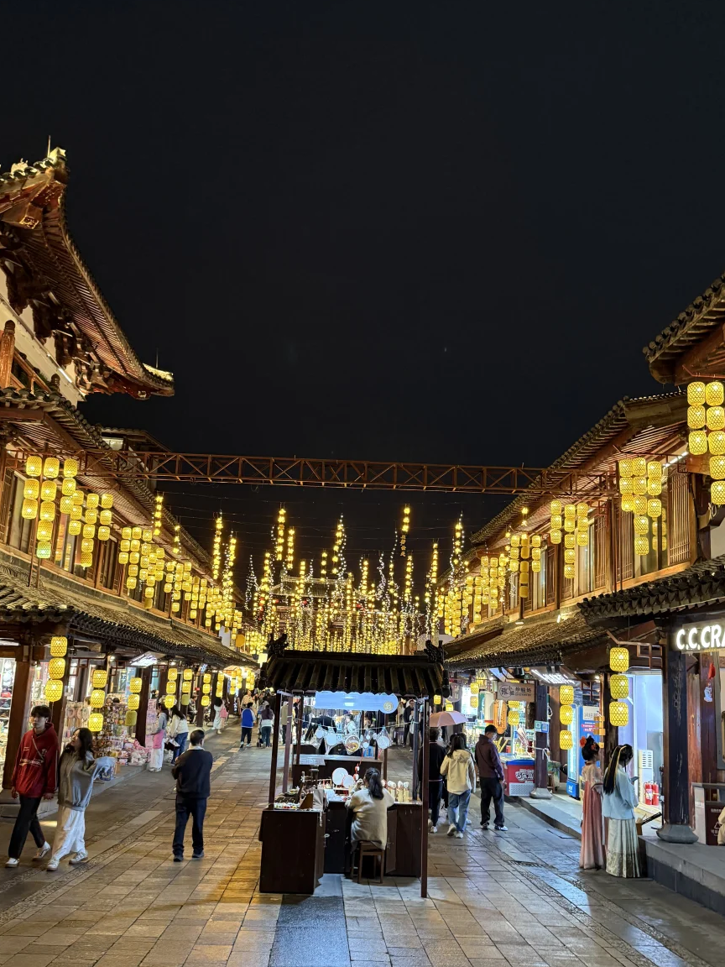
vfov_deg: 59.9
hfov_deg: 46.8
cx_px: 373
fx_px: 838
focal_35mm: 30
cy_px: 525
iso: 400
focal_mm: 6.76
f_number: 1.78
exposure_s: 1/50
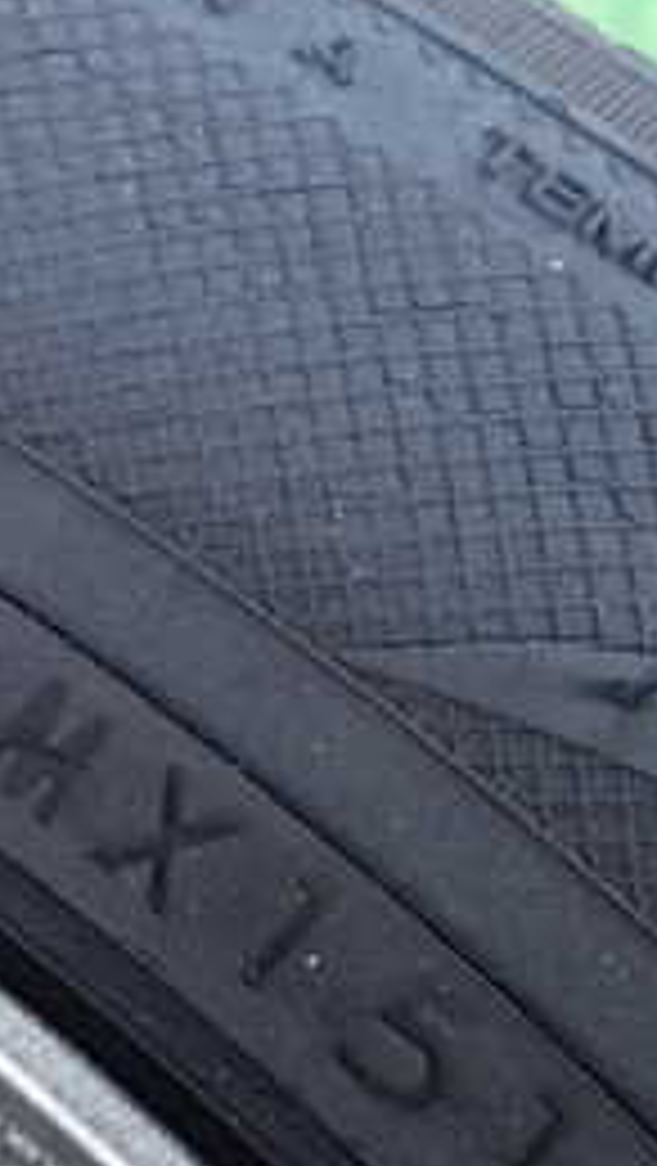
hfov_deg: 18.5
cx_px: -32
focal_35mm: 63
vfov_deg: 33.2
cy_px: 702
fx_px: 1948
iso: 200
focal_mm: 4.5
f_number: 2
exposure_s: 1/125
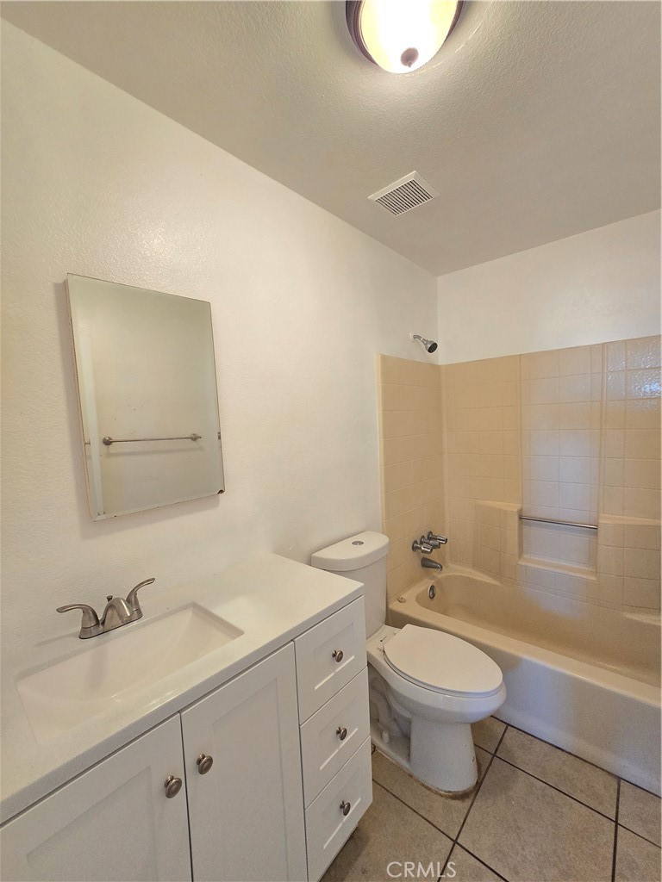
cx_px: 331
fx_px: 331
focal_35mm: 13
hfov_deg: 89.9
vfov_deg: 106.2
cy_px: 441
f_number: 2.2
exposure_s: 1/60
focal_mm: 2.2
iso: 250
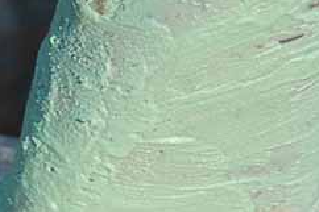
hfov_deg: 9.1
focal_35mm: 227
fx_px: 2010
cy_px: 51
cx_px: 208
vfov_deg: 6.0
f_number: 5.6
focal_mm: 52
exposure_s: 1/60
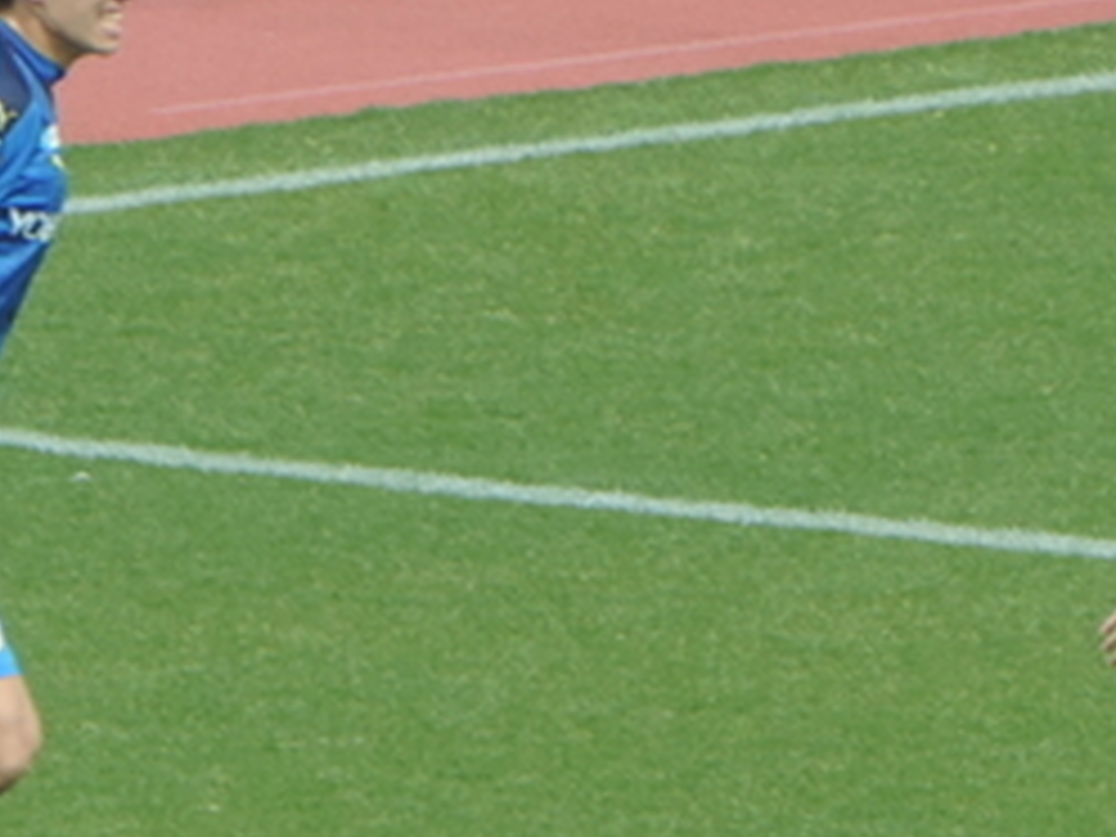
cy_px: 518
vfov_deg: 0.8
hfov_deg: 1.1
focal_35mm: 1772
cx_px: -4
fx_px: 57128
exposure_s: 1/250
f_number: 4.9
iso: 80
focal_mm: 98.1
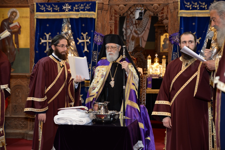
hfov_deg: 28.8
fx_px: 438
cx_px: 112
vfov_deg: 19.5
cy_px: 75
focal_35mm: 70
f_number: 3.5
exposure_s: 1/60
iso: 640
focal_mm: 70
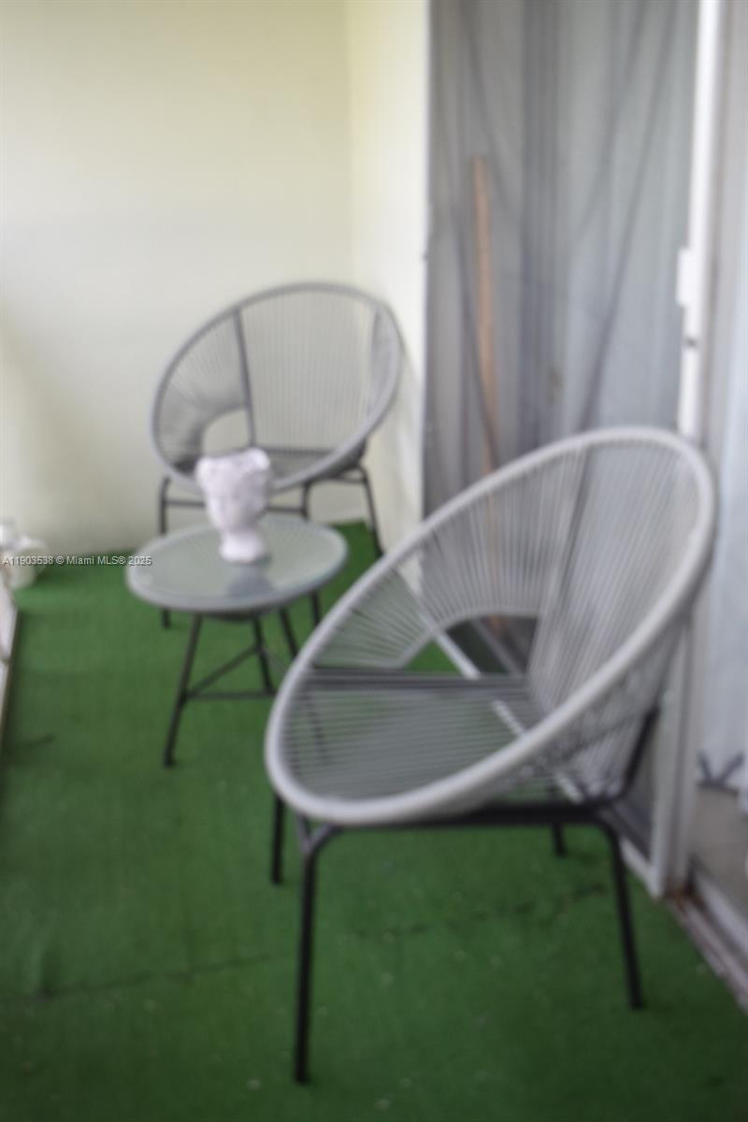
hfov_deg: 36.9
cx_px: 374
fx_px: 1122
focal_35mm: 36
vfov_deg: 53.1
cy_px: 561
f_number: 5
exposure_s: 1/100
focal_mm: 24
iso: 400
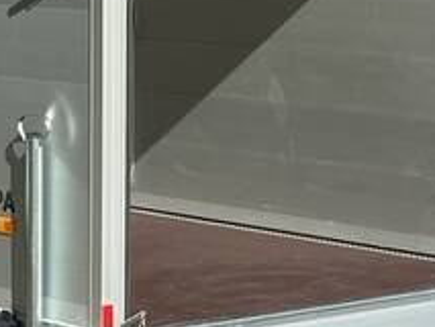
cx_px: 251
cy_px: 92
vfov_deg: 8.2
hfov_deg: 11.0
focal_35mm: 180
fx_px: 2263
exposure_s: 1/4184
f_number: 1.78
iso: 100
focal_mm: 6.86
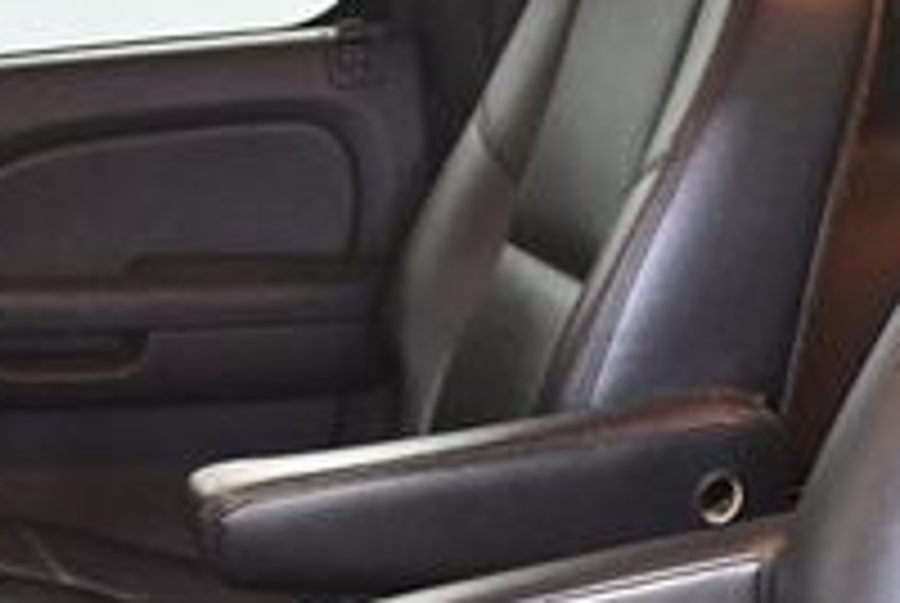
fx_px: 2879
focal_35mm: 115
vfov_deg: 11.9
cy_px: 549
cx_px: 580
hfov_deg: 17.7
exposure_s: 1/60
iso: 3200
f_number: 3.5
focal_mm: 18
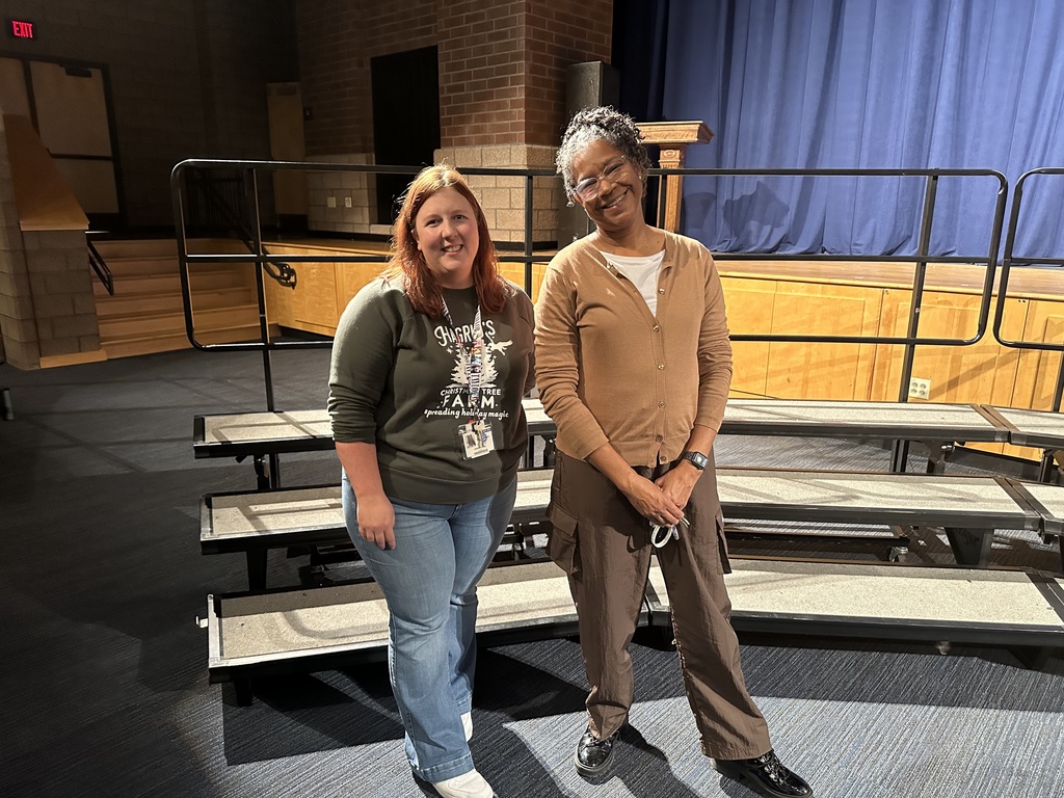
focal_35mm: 24
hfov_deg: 71.6
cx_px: 532
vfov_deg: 56.8
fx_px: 738
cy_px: 399
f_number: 1.78
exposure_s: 1/60
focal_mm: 6.86
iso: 800
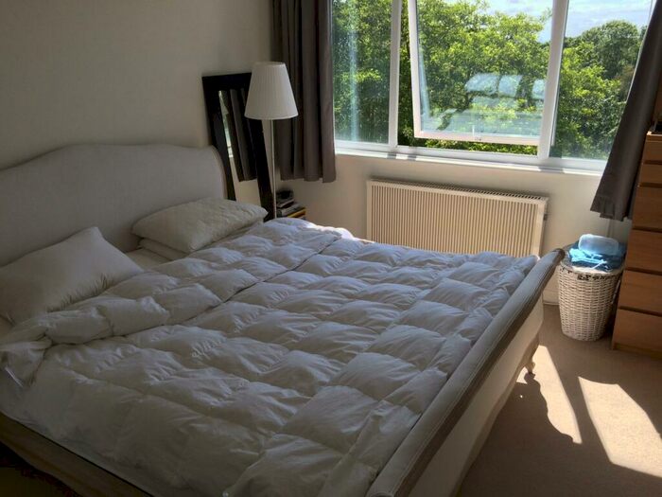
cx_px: 331
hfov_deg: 61.7
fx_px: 555
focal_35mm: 29
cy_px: 248
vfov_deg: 48.2
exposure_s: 1/873
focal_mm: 4.15
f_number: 2.2
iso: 32
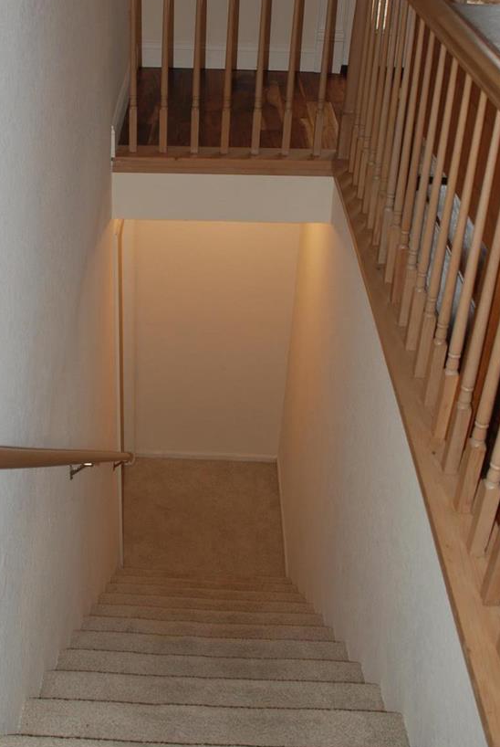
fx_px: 914
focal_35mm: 44
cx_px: 184
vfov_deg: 44.1
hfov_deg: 30.5
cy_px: 285
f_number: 3.8
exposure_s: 1/60
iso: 200
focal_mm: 20
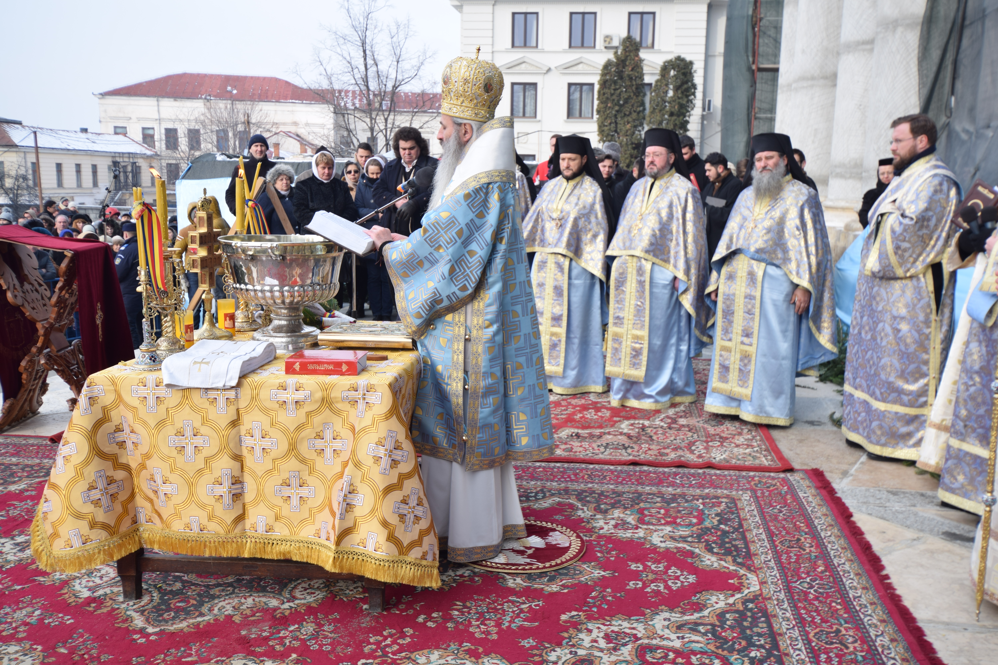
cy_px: 332
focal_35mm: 33
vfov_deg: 40.0
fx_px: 915
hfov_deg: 57.2
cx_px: 499
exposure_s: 1/80
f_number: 7.1
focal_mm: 22
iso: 160
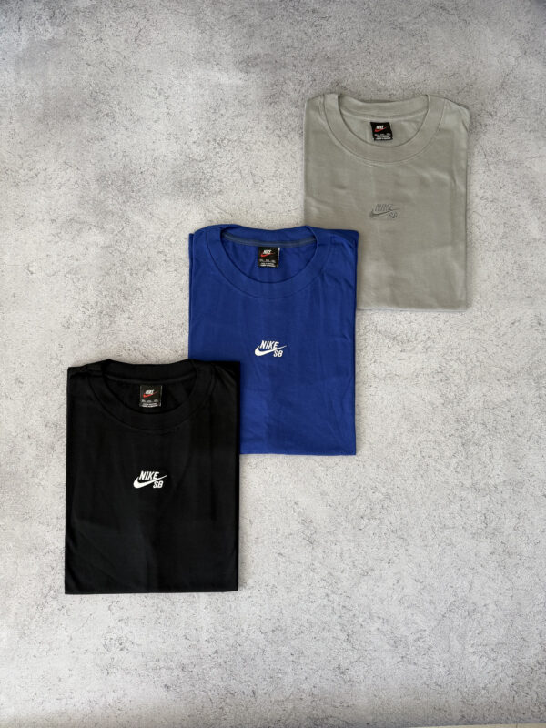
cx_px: 273
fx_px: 505
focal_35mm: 24
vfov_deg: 71.6
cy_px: 364
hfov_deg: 56.8
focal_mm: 6.76
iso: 250
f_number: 1.78
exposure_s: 1/60
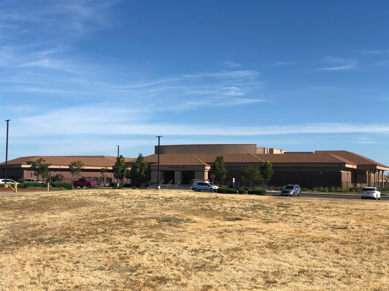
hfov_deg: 36.8
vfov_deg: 28.0
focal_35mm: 52
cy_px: 146
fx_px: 584
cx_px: 194
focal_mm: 6
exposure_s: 1/1412
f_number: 2.4
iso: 16
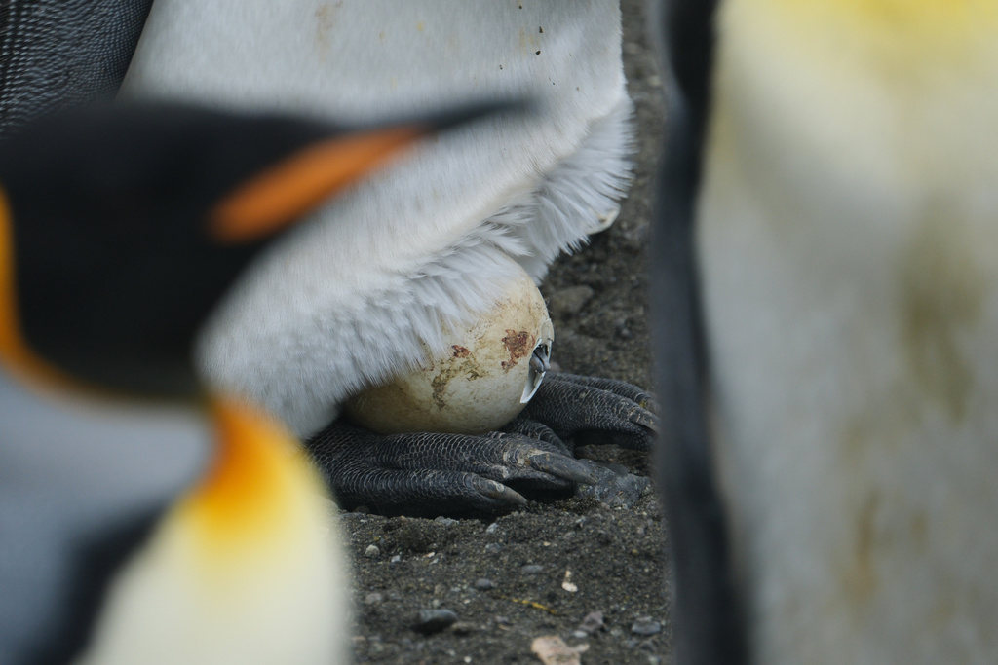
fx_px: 16635
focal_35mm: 600
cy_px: 332
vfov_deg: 2.3
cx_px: 499
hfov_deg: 3.4
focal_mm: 400
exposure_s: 1/600
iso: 800
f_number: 6.4
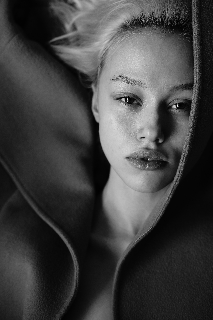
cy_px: 160
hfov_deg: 27.0
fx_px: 444
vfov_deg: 39.6
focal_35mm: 50
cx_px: 106
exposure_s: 1/125
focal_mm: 50
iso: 800
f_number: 2.5
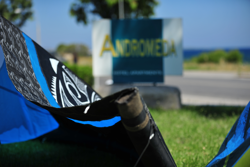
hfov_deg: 28.9
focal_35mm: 70
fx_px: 486
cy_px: 84
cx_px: 125
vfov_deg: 19.4
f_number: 2.8
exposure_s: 1/4000
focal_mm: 70
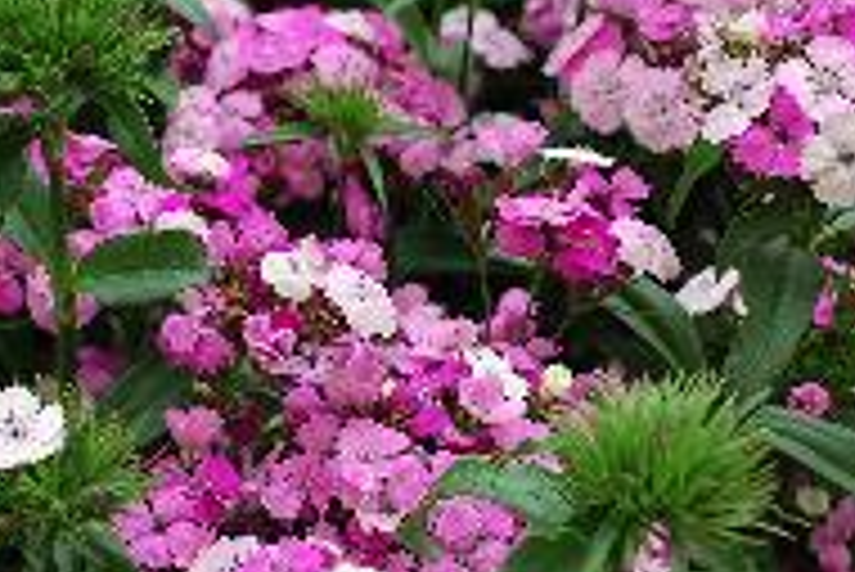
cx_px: 274
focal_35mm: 82
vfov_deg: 16.7
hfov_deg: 24.6
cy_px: 284
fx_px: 1949
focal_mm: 26
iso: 140
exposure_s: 1/125
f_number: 5.6
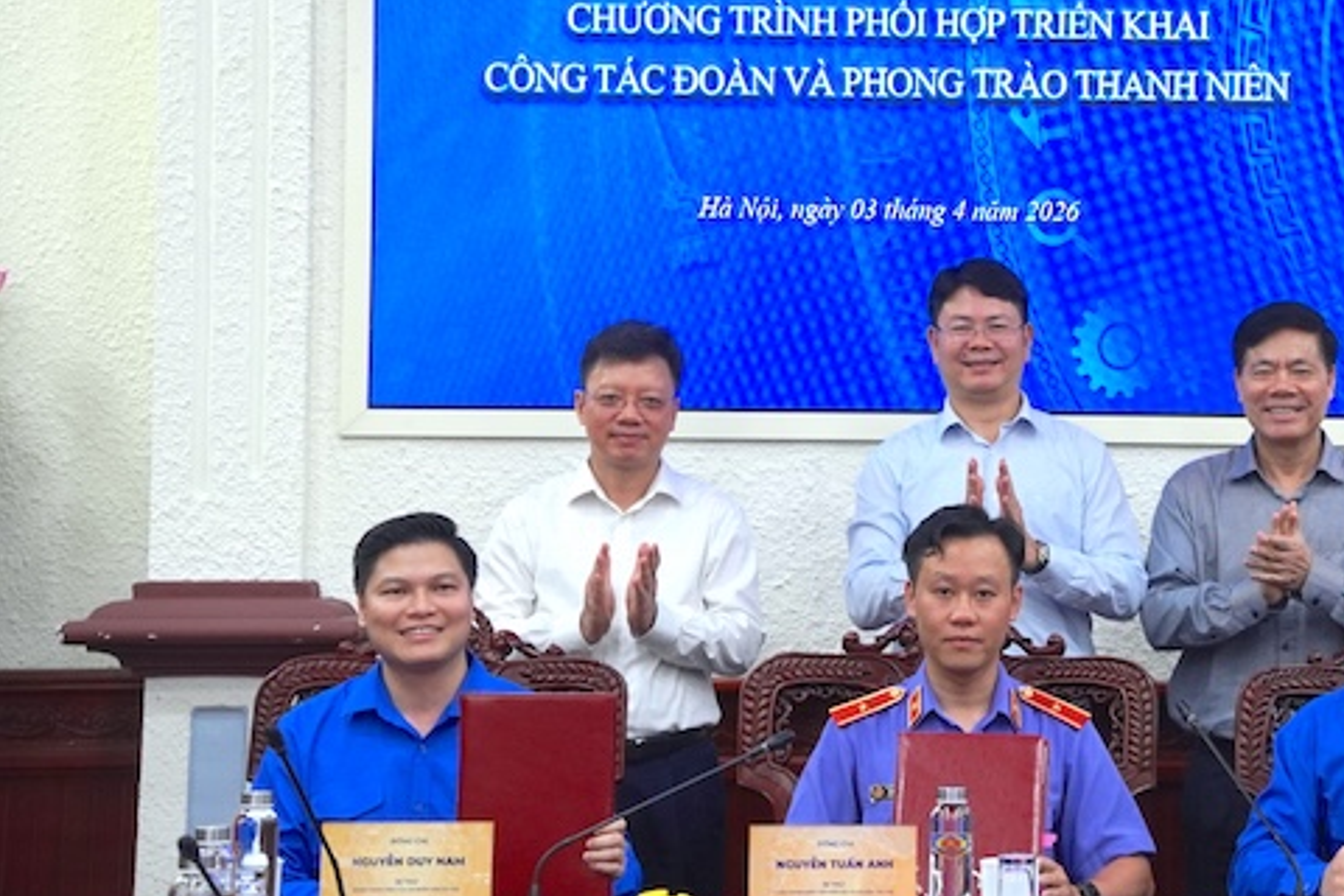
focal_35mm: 125
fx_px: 4666
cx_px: 1117
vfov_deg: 11.0
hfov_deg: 16.2
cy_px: 332
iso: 800
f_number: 4
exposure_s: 1/160
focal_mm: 50
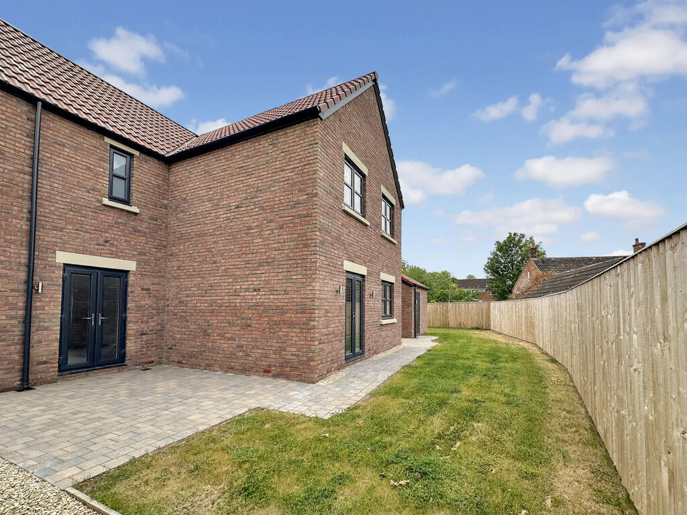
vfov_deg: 85.7
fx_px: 278
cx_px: 344
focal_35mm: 14
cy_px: 258
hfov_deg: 102.1
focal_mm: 2.22
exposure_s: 1/1366
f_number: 2.2
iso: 40
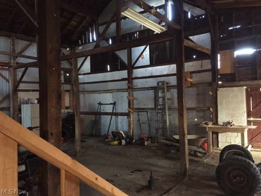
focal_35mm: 29
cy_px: 98
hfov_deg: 61.7
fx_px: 219
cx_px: 130
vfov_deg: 48.2
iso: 320
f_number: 2.2
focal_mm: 4.15
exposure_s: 1/15
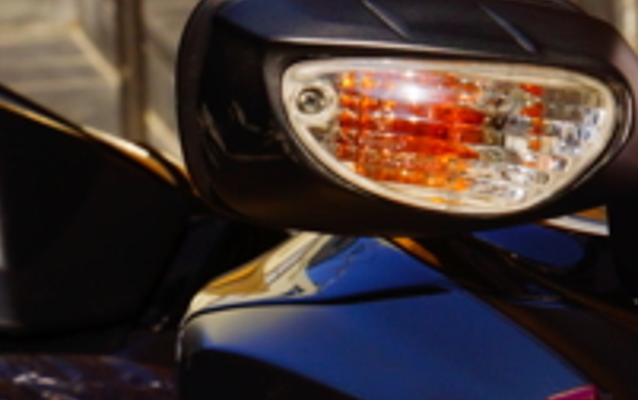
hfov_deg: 6.2
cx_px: 654
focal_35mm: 340
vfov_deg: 3.9
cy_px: 484
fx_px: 5917
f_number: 9
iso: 100
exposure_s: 1/320
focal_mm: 56
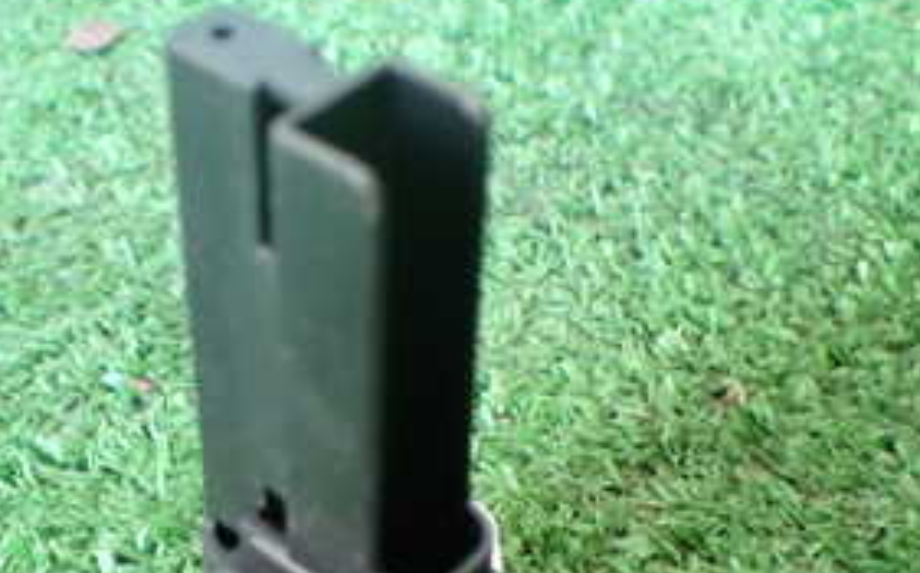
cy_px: 504
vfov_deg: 18.8
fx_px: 1703
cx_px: 242
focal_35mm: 68
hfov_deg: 29.8
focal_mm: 5.4
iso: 800
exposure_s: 1/50
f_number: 2.3
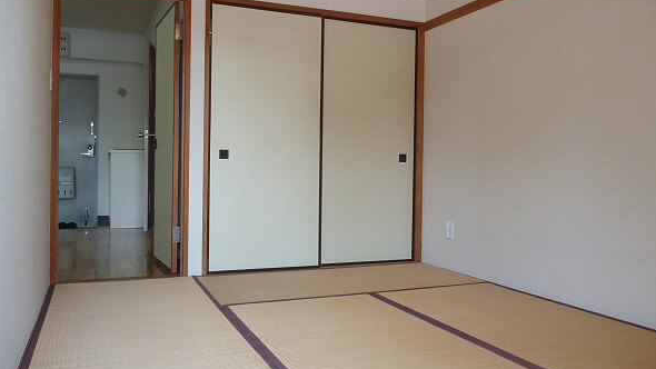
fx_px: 539
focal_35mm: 31
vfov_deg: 37.8
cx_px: 330
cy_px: 171
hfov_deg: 62.6
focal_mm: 5
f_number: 3.1
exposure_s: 1/60
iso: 250
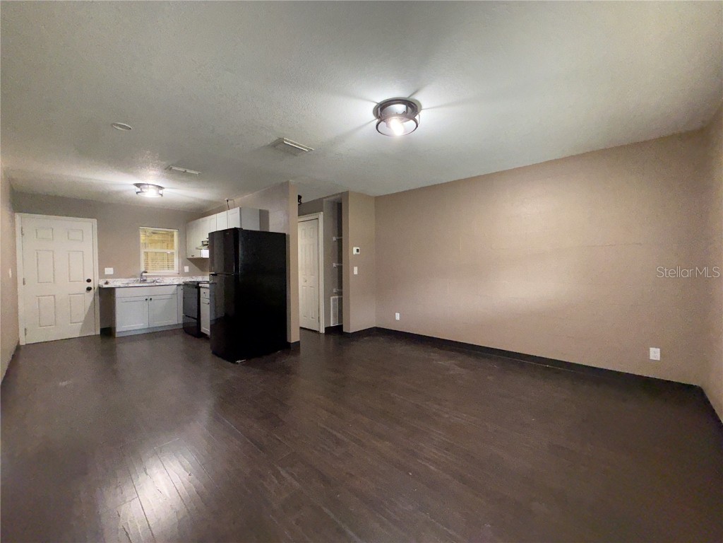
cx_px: 362
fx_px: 292
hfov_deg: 102.1
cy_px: 272
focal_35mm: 14
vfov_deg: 85.7
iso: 800
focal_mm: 2.22
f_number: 2.2
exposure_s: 1/60
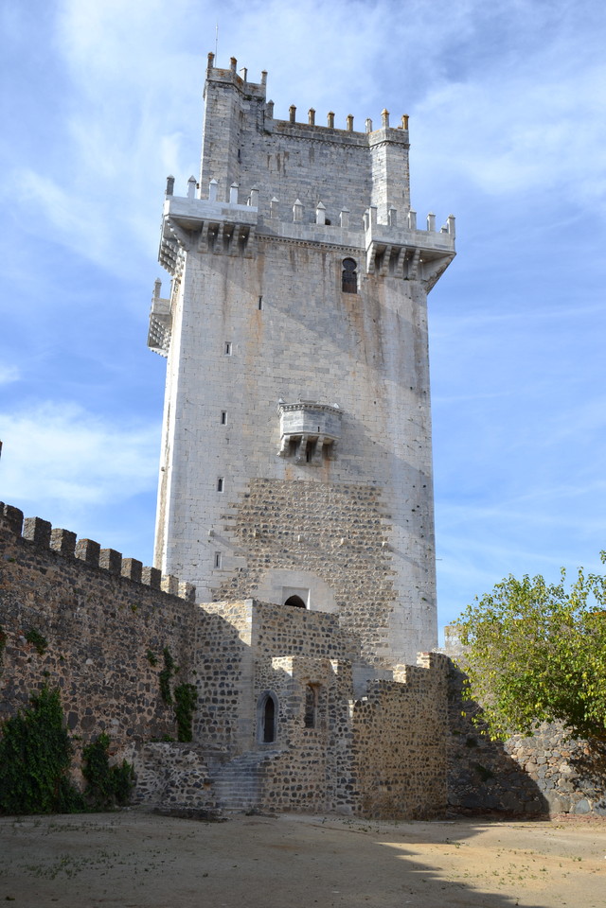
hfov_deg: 36.9
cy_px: 454
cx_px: 303
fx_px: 909
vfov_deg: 53.1
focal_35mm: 36
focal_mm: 24
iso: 100
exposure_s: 1/250
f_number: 7.1
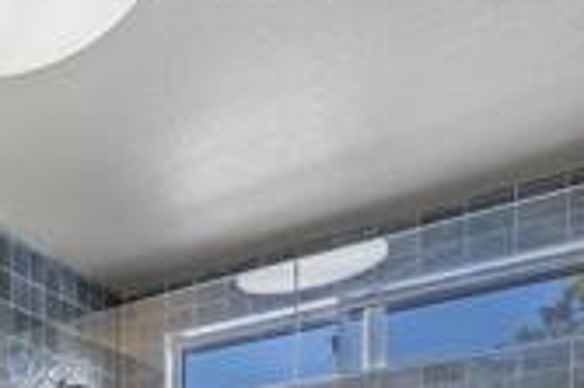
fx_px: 745
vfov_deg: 23.4
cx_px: -255
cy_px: 582
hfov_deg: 29.5
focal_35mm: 46
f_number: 6.3
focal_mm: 12
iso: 125
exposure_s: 1/2
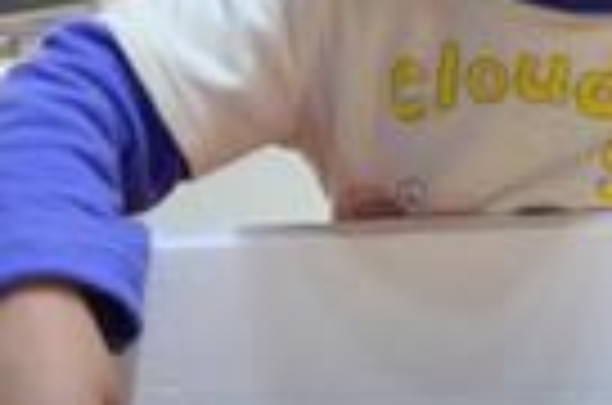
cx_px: 981
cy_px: -16
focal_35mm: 138
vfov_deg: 9.8
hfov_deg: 13.8
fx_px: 2338
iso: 2500
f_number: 4
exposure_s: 1/50
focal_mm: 25
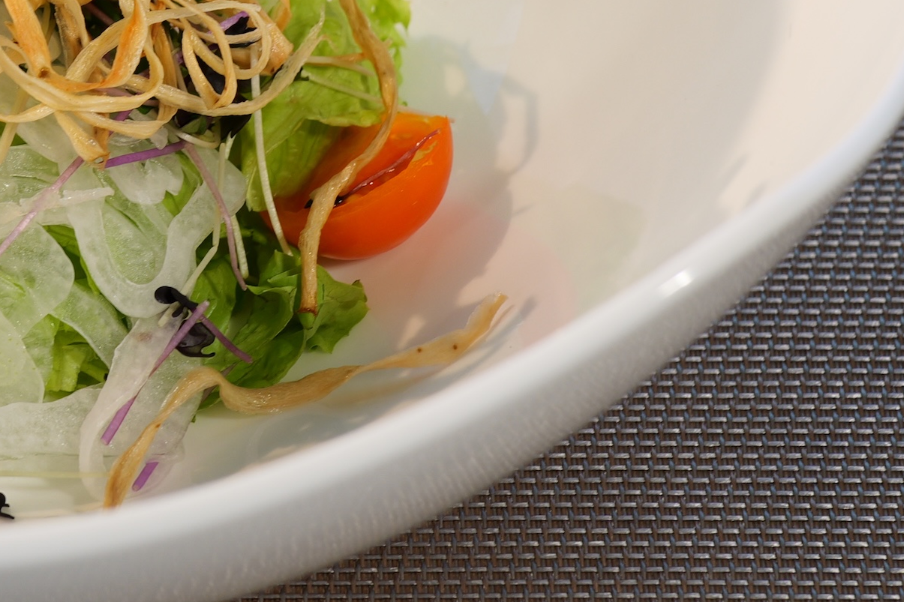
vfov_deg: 8.2
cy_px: -144
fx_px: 4168
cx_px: -22
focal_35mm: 166
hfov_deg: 12.2
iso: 250
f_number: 6.3
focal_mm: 50
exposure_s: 1/60
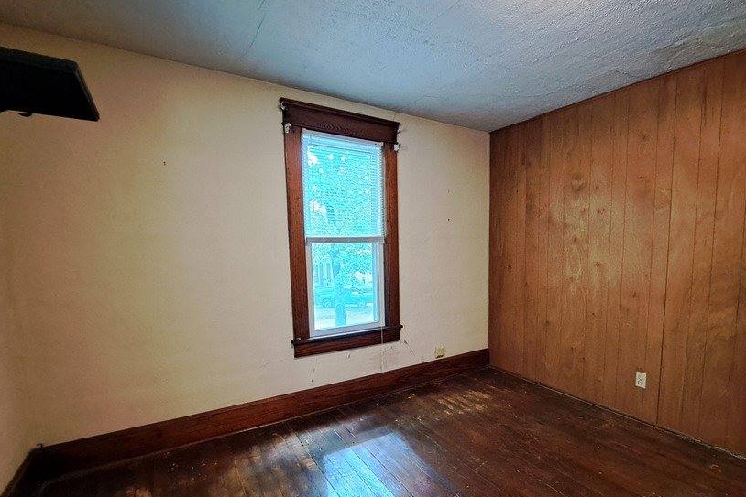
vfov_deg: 70.1
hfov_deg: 92.7
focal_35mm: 17
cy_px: 283
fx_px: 352
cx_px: 424
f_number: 2.2
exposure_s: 1/24
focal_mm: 1.74
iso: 250
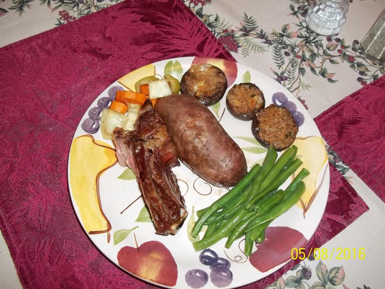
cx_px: 192
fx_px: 356
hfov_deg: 56.8
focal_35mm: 32
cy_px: 144
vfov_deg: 44.2
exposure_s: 1/30
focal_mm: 5.7
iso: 64
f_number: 2.9
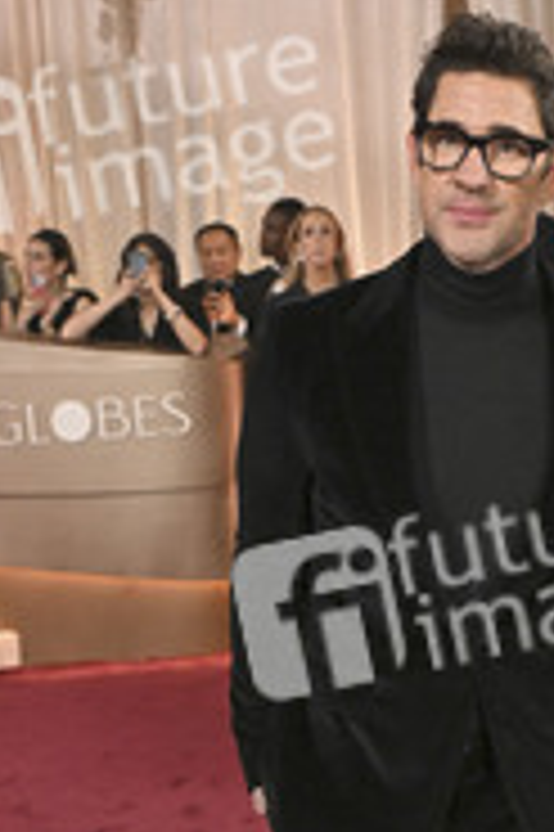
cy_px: 819
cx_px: 595
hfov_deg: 17.0
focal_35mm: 78
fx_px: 1804
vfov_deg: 24.9
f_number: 5.6
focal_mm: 36
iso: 2500
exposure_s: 1/320
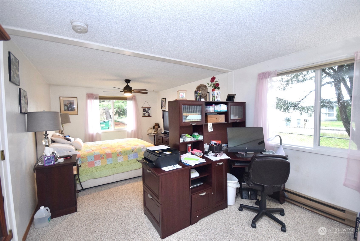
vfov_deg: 77.4
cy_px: 120
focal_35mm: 15
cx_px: 180
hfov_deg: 100.4
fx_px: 150
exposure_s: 1/60
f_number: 4
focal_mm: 10
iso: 1800
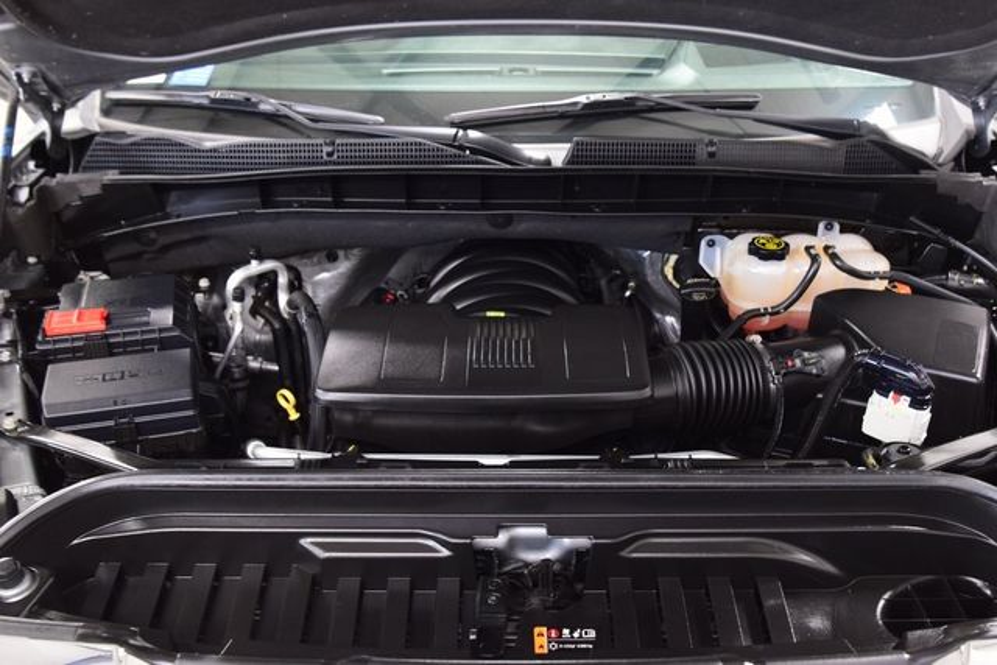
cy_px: 332
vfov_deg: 36.9
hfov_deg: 53.1
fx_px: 997
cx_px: 498
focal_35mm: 36
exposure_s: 1/15
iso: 1600
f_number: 5
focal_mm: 24
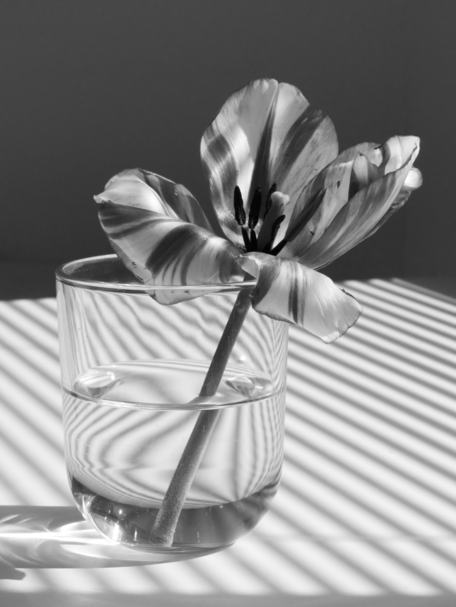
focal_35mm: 105
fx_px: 1843
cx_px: 228
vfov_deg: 18.7
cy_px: 304
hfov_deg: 14.1
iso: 400
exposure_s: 1/1600
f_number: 5.3
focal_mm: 18.8
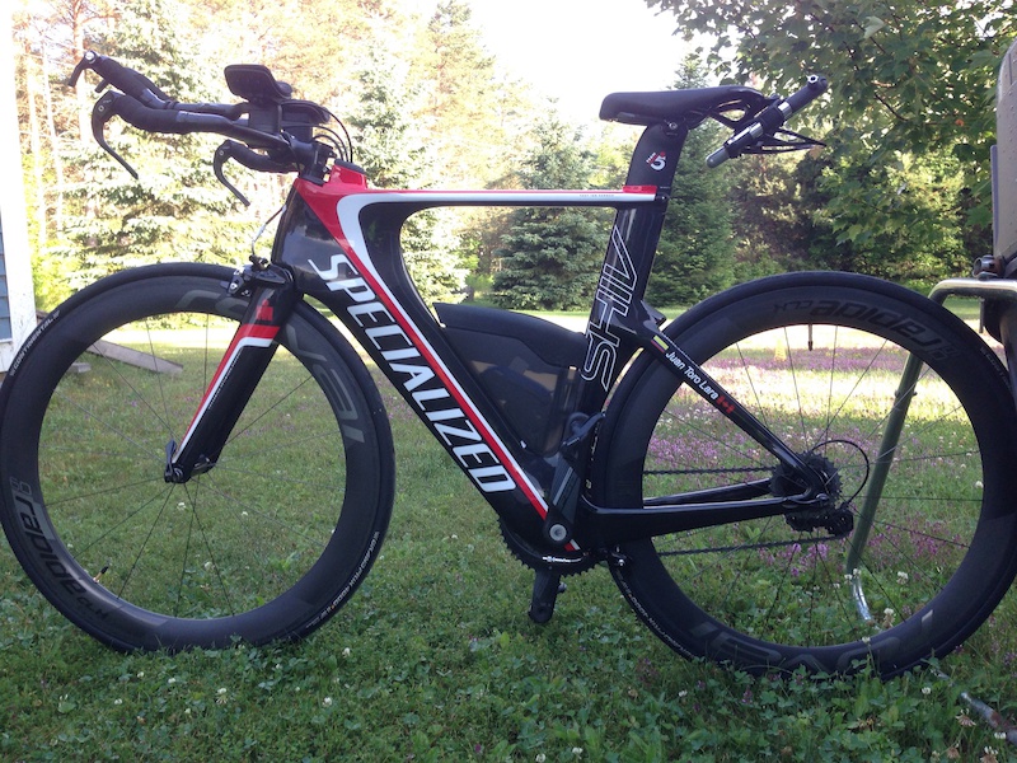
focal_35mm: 33
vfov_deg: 42.9
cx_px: 508
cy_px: 382
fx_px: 970
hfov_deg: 55.4
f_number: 2.4
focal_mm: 4.12
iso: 80
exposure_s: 1/120
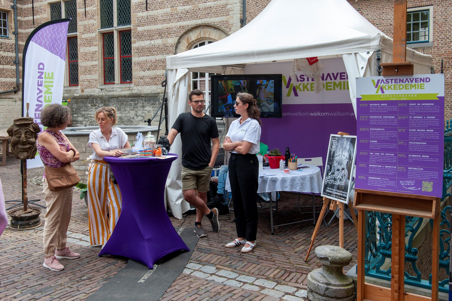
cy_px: 150
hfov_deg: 60.3
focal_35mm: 31
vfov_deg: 42.3
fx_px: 389
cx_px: 226
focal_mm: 31
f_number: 9
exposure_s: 1/320
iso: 250
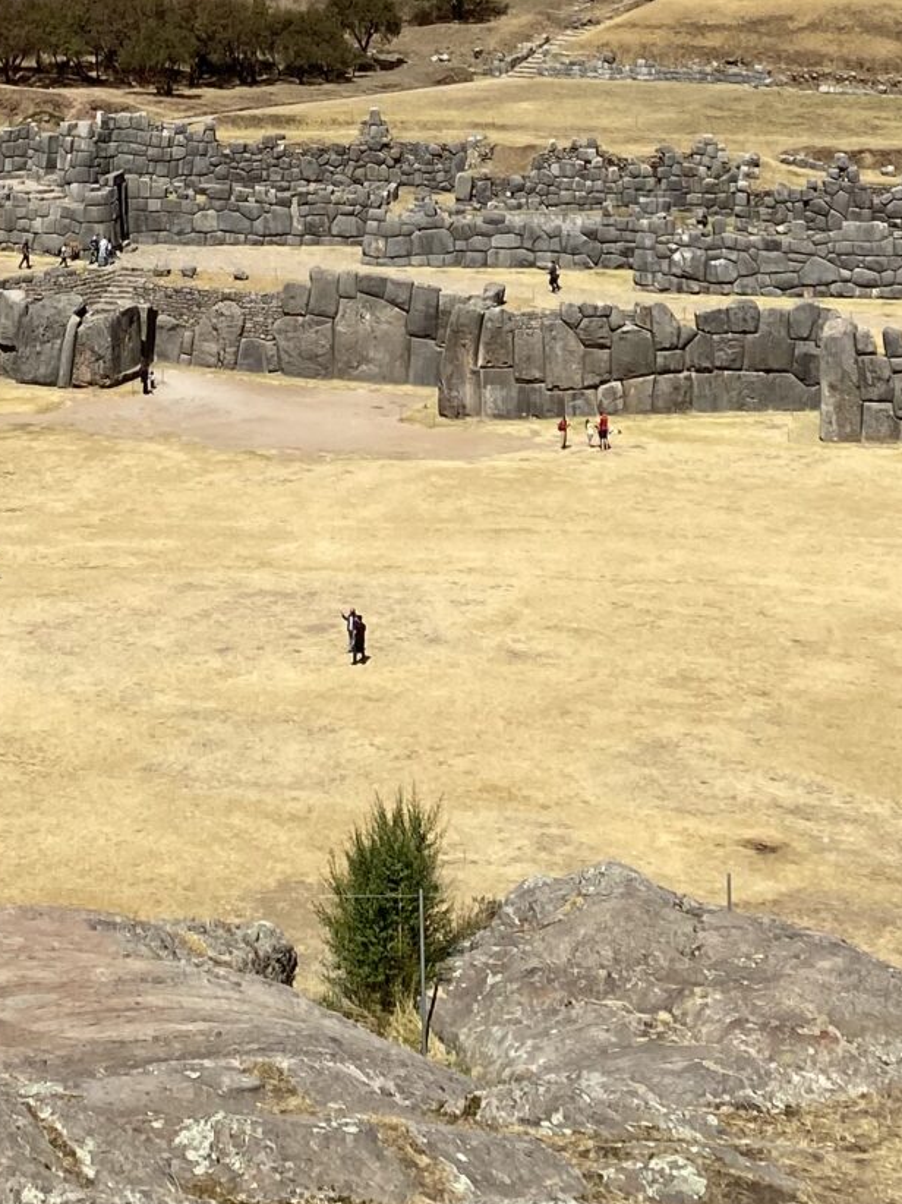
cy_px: -540
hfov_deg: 18.1
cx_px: 237
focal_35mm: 81
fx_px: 2816
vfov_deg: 20.9
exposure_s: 1/4115
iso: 32
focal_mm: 4.25
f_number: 1.8
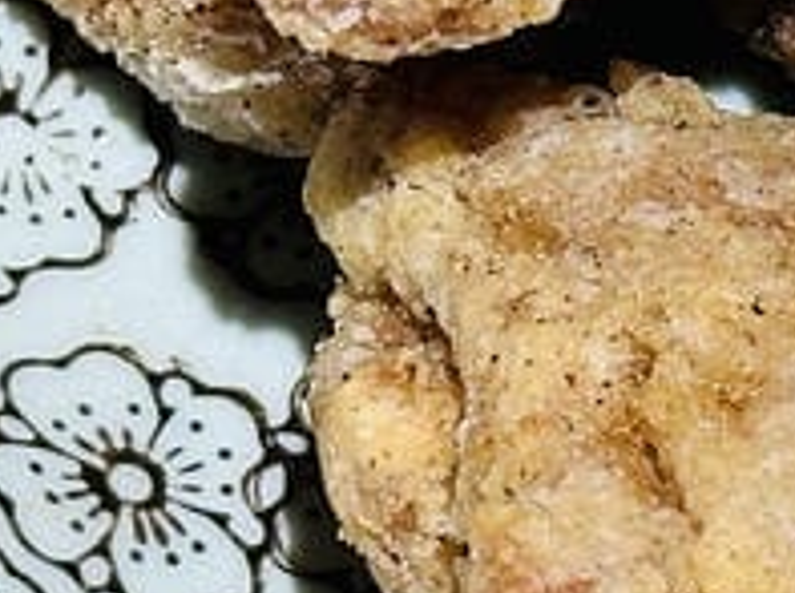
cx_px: 1118
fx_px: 6717
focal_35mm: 293
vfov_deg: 5.0
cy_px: -61
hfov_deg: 6.7
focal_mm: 6.86
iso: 100
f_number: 1.78
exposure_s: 1/60
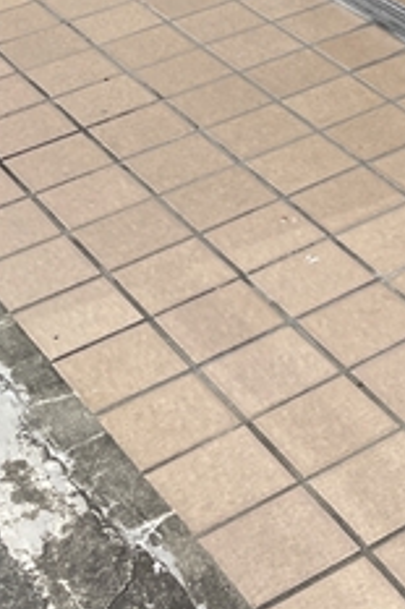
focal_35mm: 93
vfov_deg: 21.0
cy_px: -42
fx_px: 1572
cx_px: 557
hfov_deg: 14.0
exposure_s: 1/5814
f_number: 1.6
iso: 32
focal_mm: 4.2
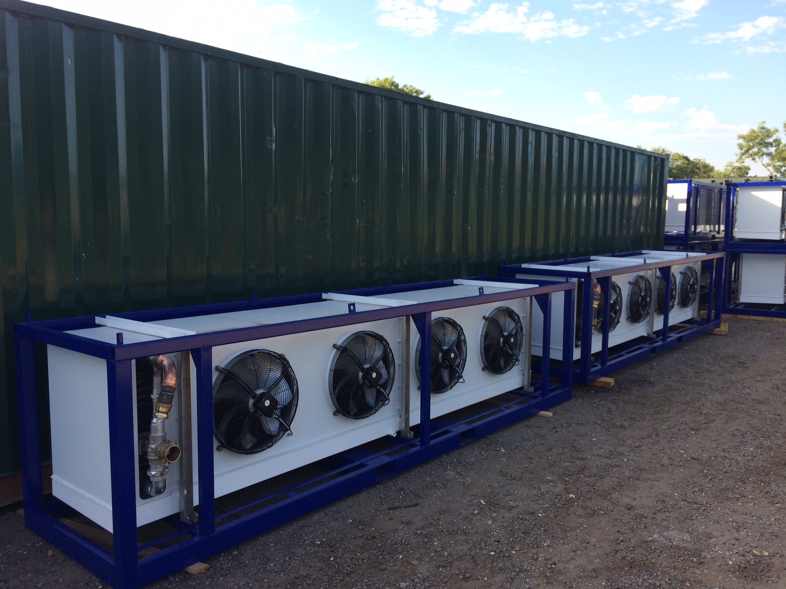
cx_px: 393
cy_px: 294
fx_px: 658
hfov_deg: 61.7
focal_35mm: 29
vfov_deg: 48.2
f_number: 2.2
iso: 32
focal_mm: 4.15
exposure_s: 1/604
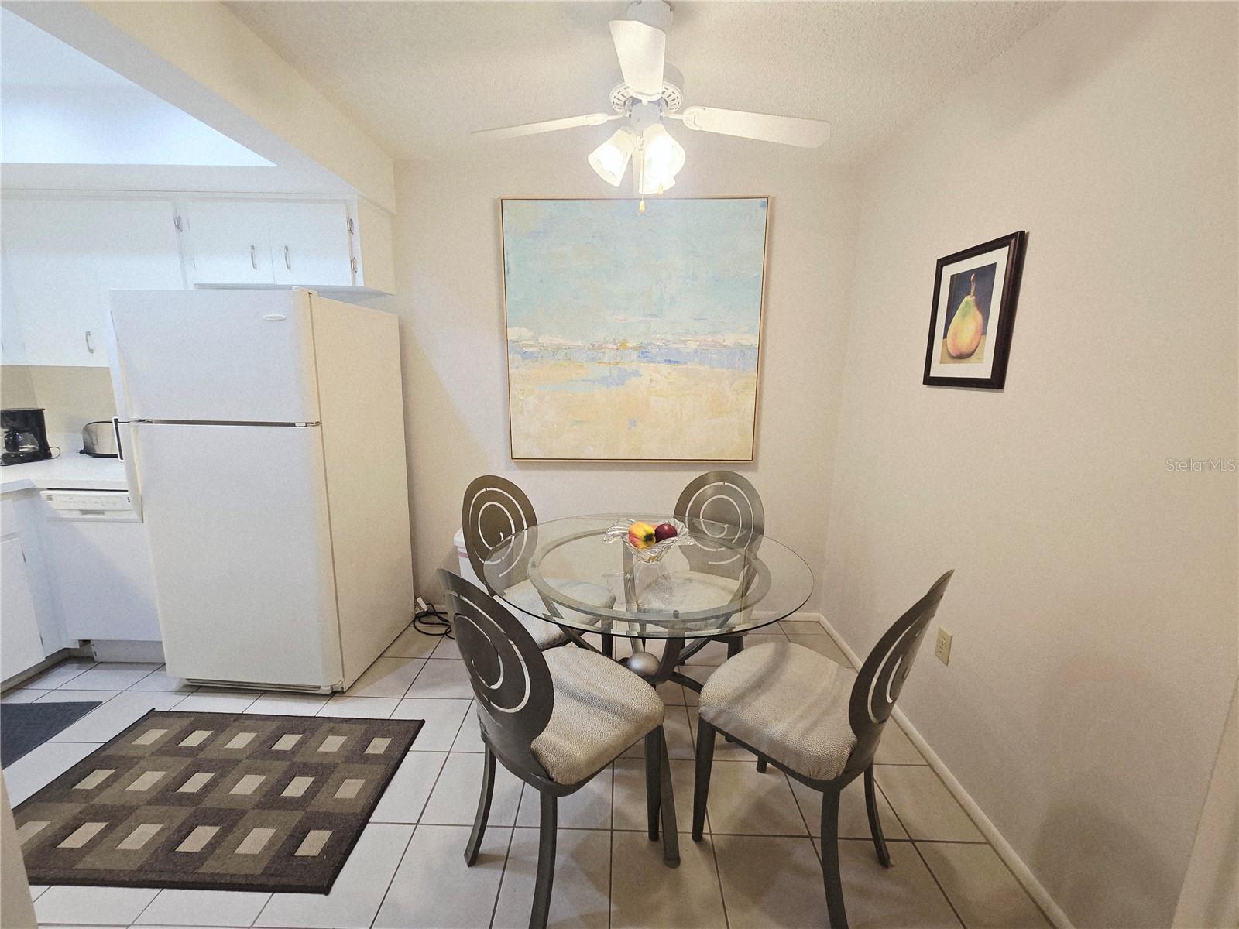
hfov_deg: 106.2
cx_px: 620
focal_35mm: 13
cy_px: 464
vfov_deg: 89.9
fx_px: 465
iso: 125
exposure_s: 1/60
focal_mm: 2.2
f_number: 2.2
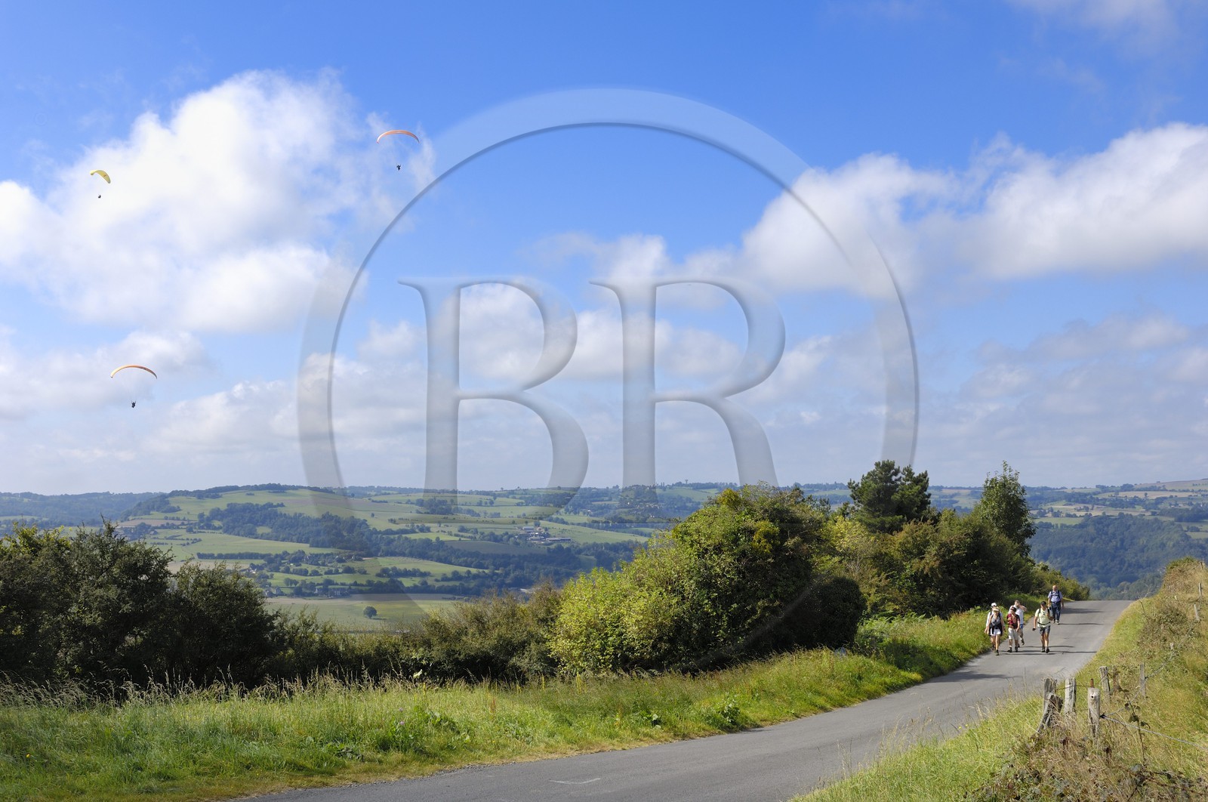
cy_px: 401
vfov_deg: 31.8
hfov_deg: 46.5
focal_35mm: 42
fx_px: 1407
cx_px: 604
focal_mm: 28
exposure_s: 1/160
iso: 100
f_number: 8.5
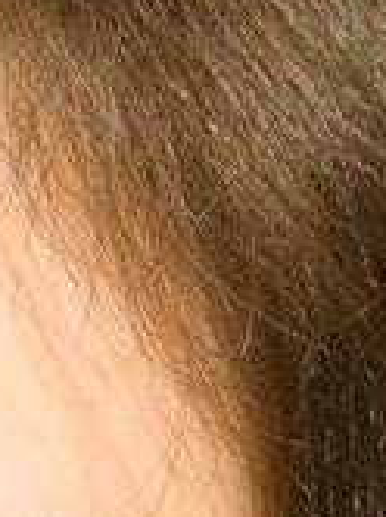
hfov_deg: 4.5
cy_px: 1008
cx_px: -402
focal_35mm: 324
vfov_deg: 6.0
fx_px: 4830
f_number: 11
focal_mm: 70
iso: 400
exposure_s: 1/500
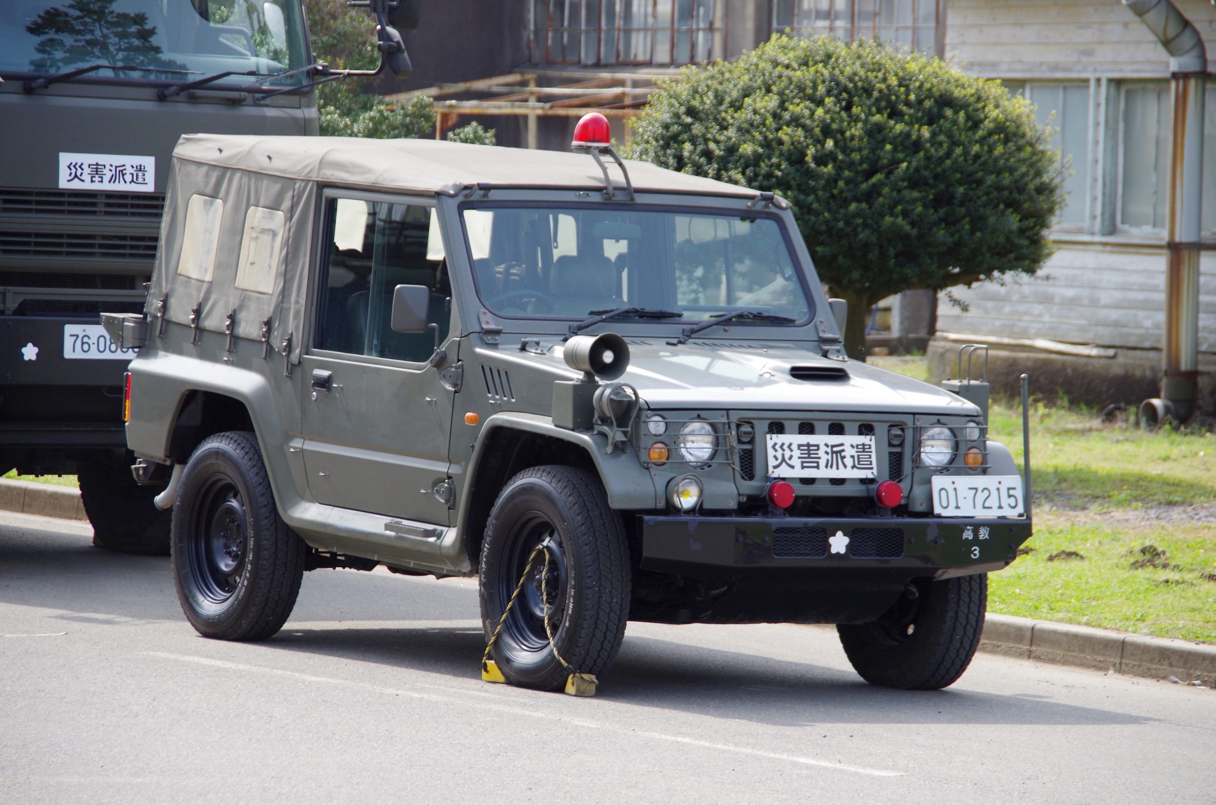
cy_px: 402
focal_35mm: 195
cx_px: 608
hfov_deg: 10.6
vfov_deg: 7.0
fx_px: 6572
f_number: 5.6
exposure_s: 1/200
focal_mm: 130
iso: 200
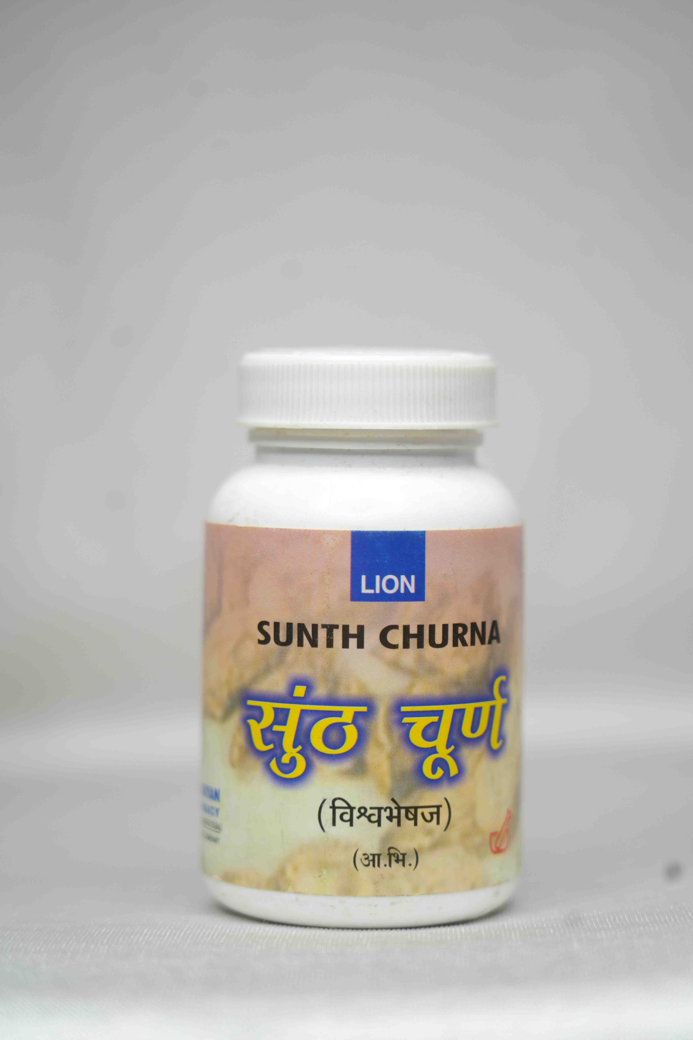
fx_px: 3032
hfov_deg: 13.0
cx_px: 346
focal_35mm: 105
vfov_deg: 19.5
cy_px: 520
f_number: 4
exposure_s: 1/80
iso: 320
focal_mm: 105
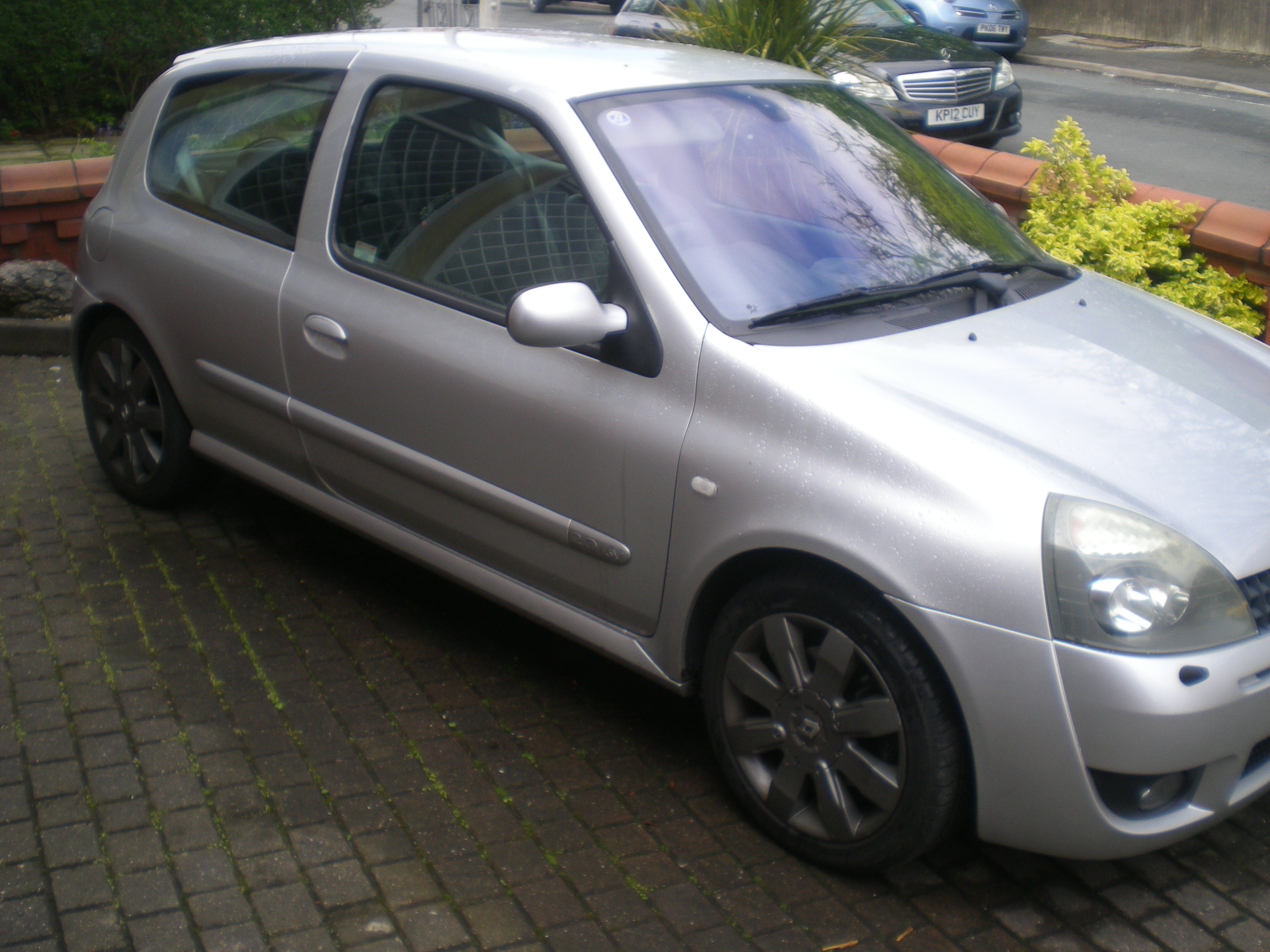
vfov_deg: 37.7
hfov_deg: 49.0
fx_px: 1394
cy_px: 476
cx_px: 635
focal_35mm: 38
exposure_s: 1/208
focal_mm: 6.3
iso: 50
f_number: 3.1
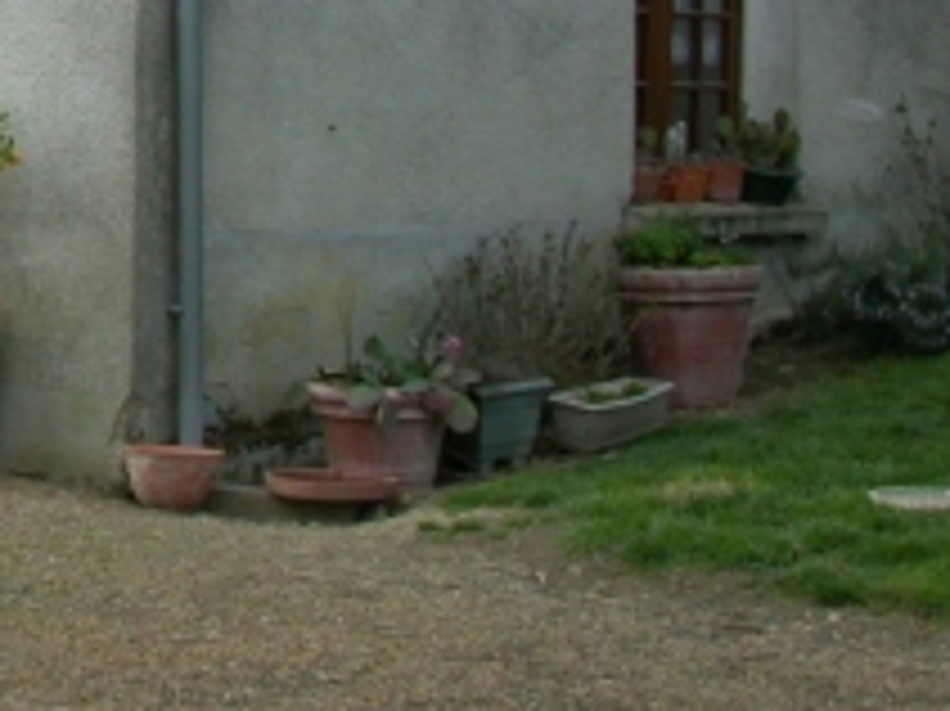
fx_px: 3374
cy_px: -392
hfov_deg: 14.8
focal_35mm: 123
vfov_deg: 11.5
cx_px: -500
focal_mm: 7.85
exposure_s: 1/204
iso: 100
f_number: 6
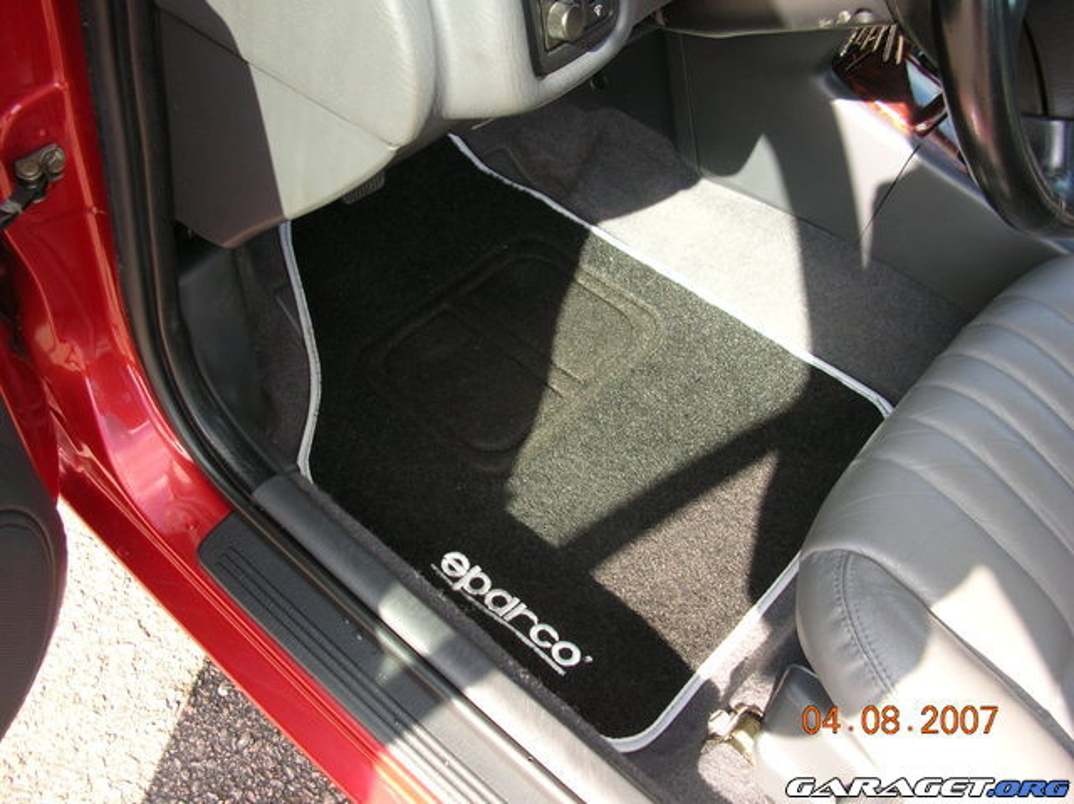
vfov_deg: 40.6
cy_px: 402
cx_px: 537
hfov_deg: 52.7
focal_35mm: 35
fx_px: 1085
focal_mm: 5.8
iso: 50
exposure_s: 1/79
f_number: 2.8
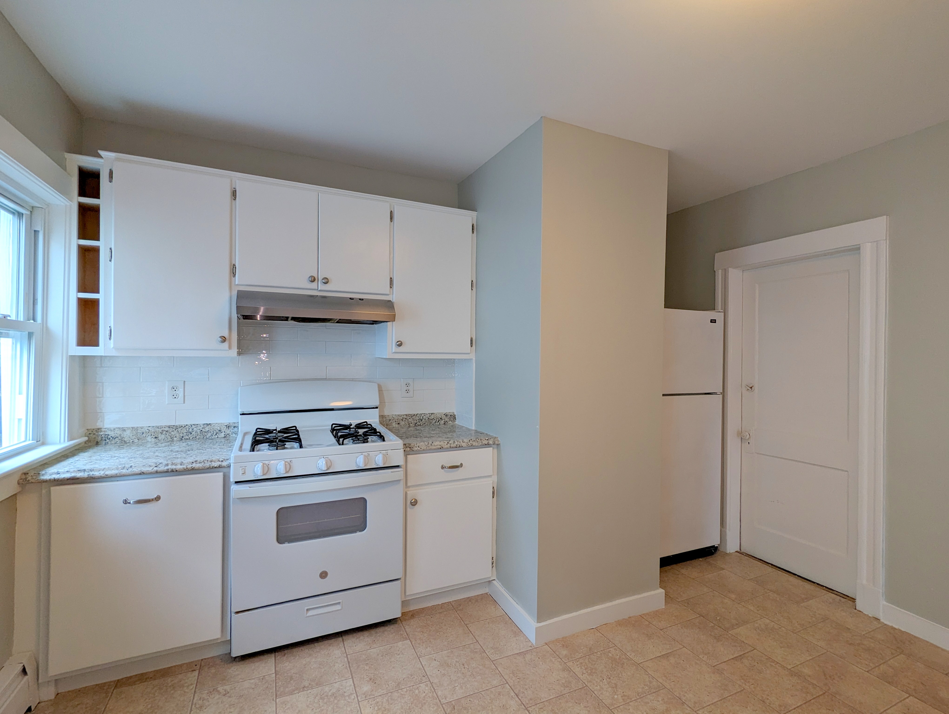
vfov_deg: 78.2
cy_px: 357
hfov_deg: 94.4
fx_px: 439
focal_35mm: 16
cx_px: 474
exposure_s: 1/67
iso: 52
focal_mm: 2.35
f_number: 2.2
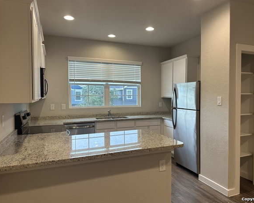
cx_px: 136
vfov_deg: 54.9
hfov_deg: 66.0
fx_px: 195
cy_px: 101
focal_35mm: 26
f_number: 1.78
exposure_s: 1/120
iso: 160
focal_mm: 6.86
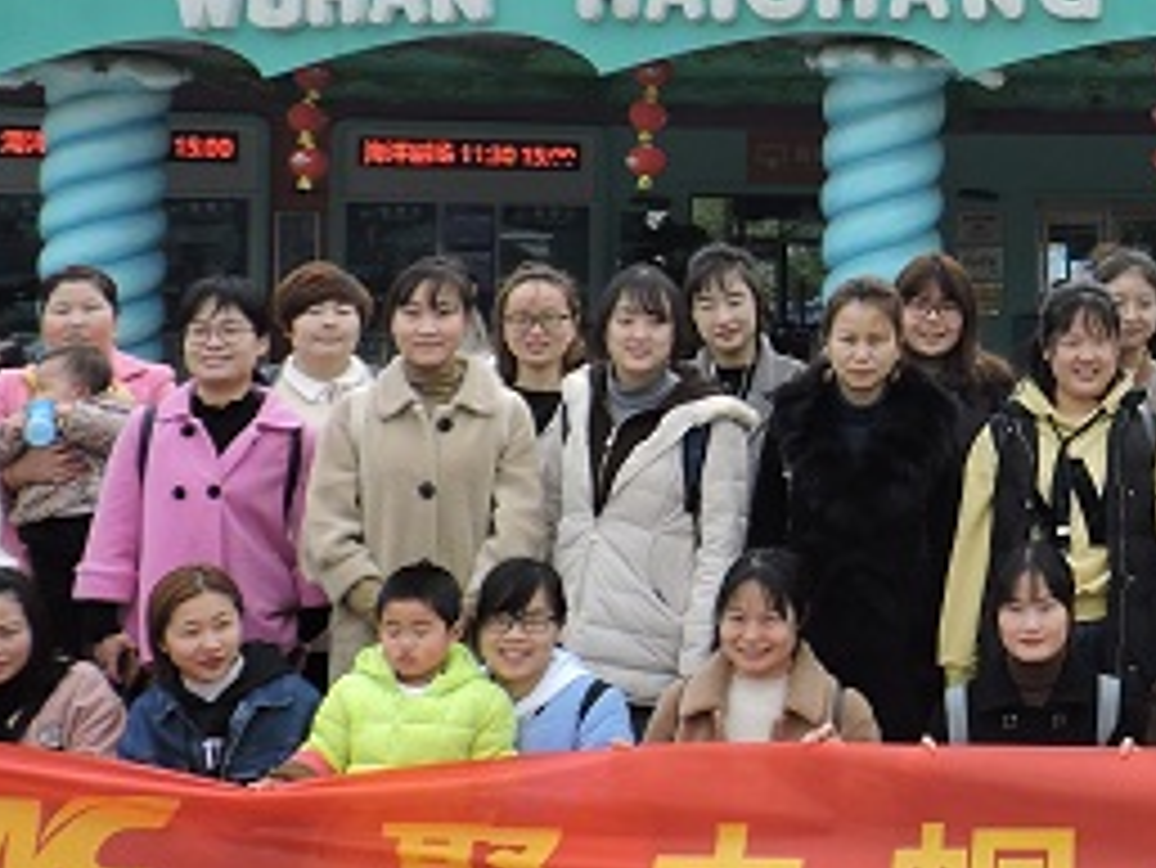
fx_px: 2907
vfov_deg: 16.9
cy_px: 193
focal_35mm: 87
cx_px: 1394
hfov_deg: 20.9
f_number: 3.1
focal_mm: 5
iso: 100
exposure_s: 1/500
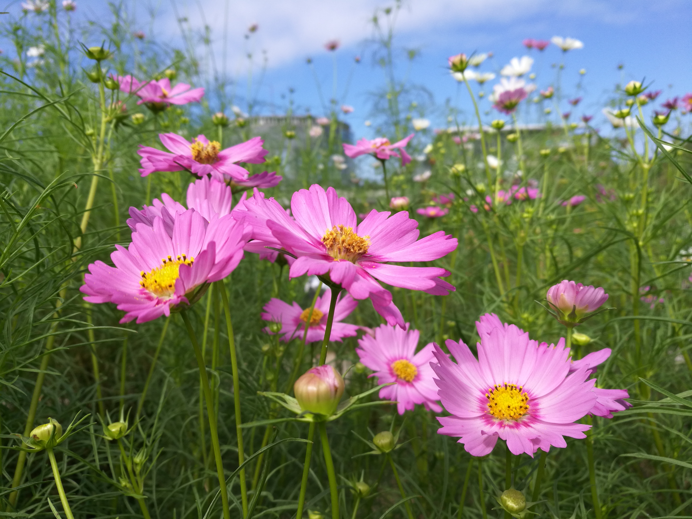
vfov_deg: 51.4
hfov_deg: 65.3
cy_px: 260
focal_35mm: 27
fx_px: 540
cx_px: 346
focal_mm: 4.5
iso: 50
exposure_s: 1/748
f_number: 2.2
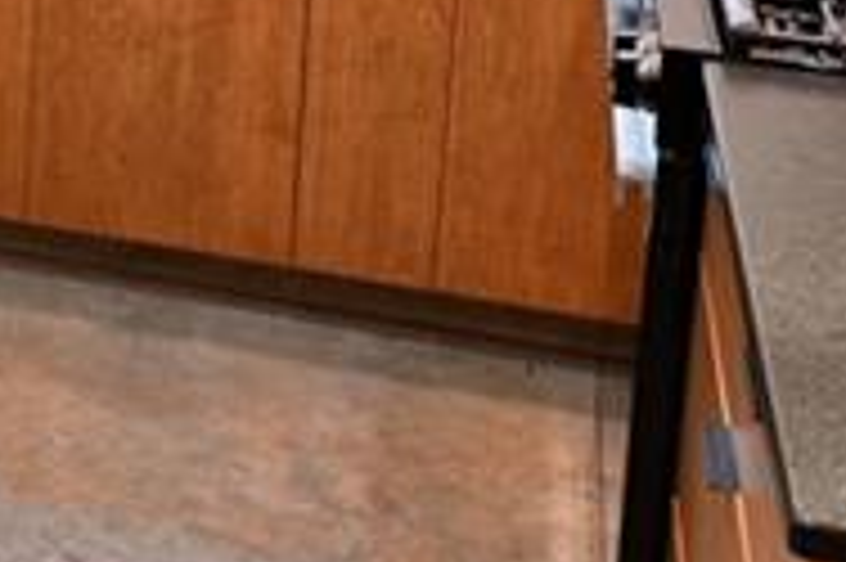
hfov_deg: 20.9
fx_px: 2043
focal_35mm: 87
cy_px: -265
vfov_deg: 14.7
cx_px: -306
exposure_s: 1/10
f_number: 5.6
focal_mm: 16
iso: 200
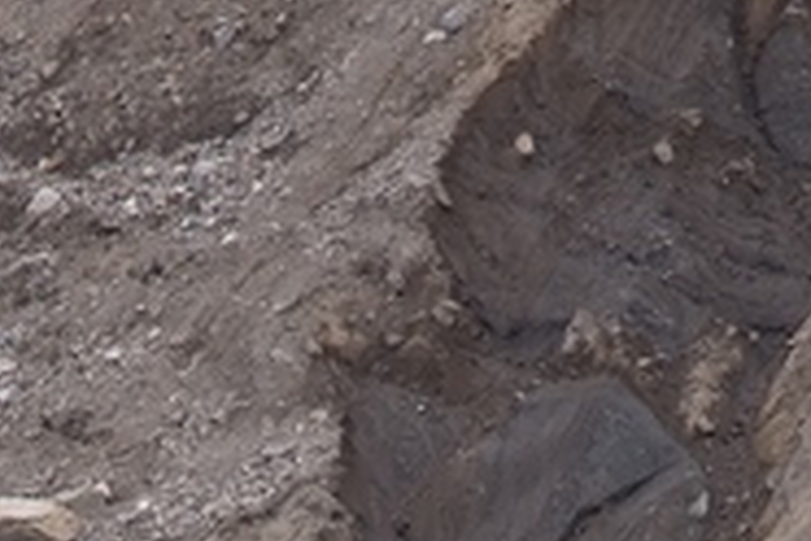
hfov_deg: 2.5
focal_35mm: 826
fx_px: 18606
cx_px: 183
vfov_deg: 1.7
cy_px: 1161
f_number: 4
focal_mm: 120
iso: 110
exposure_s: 1/250
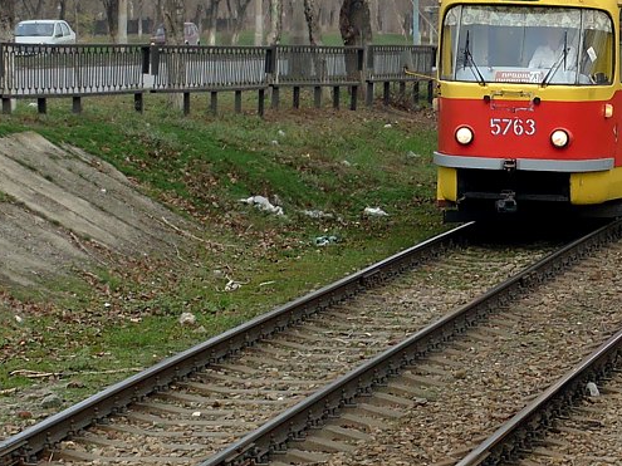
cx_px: 506
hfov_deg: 11.2
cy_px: 111
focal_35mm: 176
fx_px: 3162
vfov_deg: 8.4
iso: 80
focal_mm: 18.9
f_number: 4.8
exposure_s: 1/250
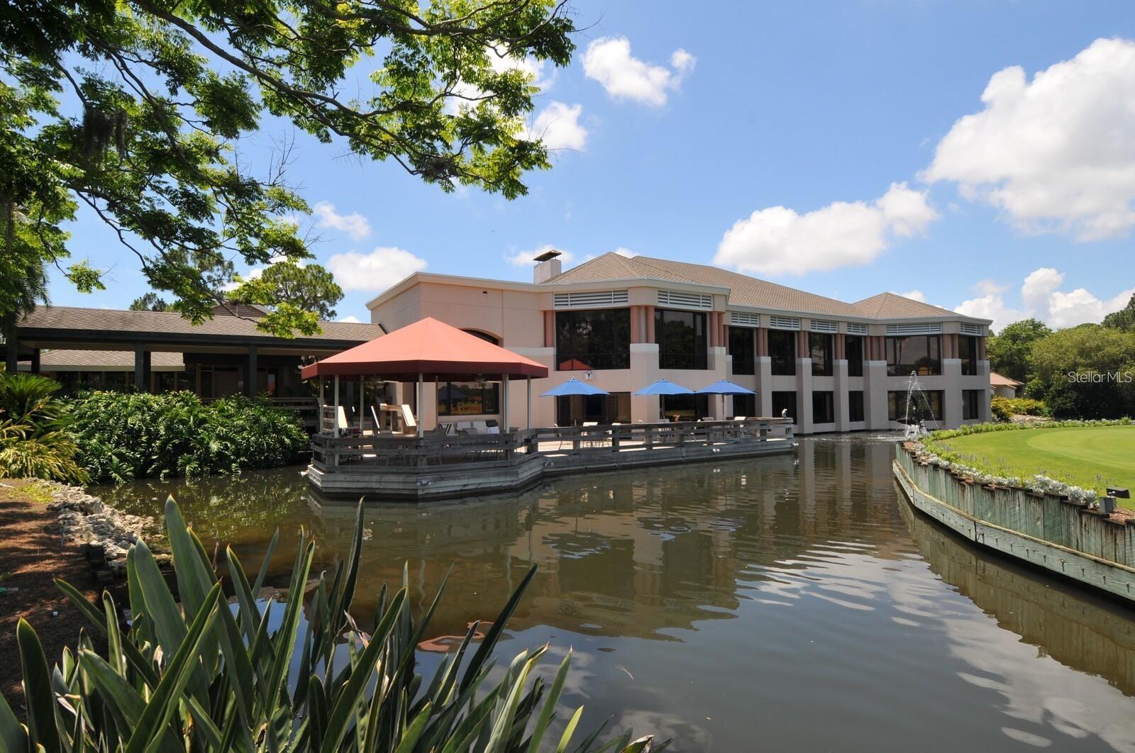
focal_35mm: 18
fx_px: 567
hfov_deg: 90.1
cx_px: 568
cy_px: 376
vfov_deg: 67.2
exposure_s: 1/250
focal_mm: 12
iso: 200
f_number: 11
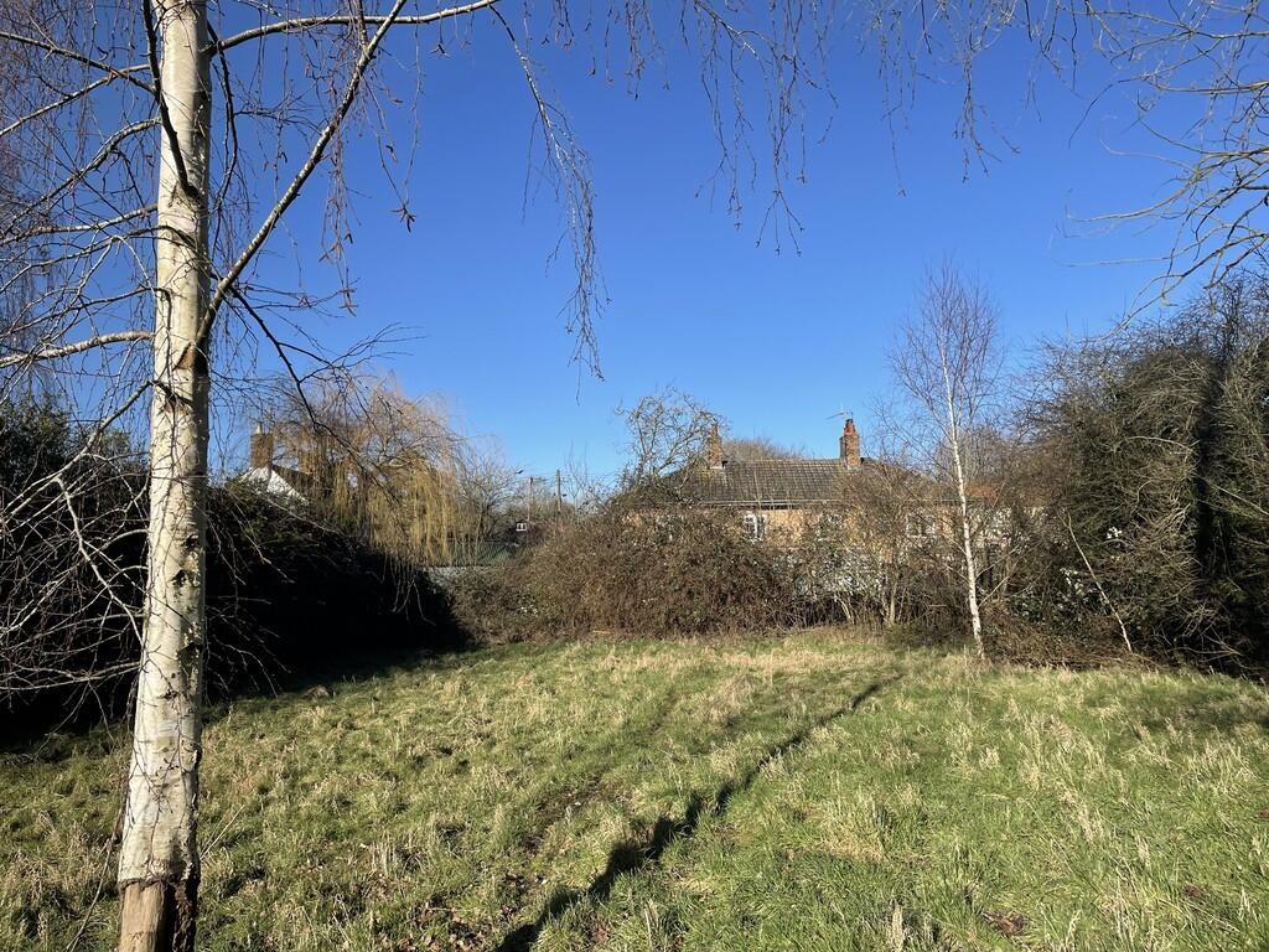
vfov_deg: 53.1
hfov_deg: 67.3
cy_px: 476
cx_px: 634
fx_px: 953
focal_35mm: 26
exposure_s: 1/2959
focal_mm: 4.2
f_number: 1.6
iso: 32
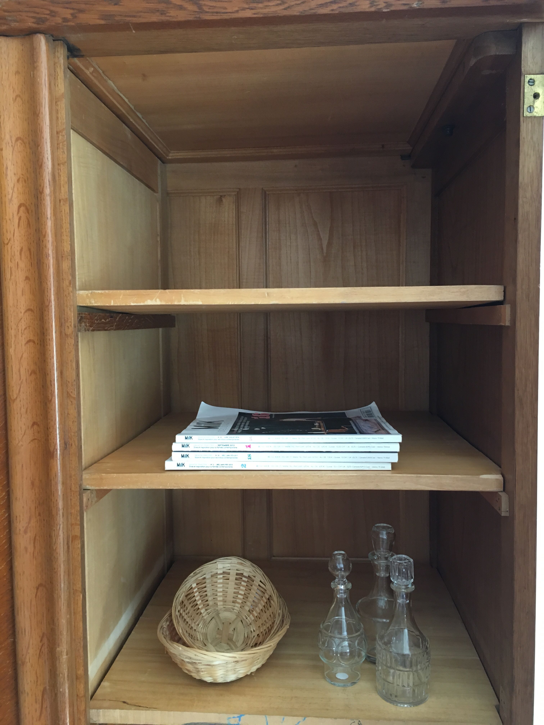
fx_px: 608
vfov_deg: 61.7
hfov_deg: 48.2
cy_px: 362
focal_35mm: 29
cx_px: 272
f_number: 2.2
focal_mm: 4.15
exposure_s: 1/33
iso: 125
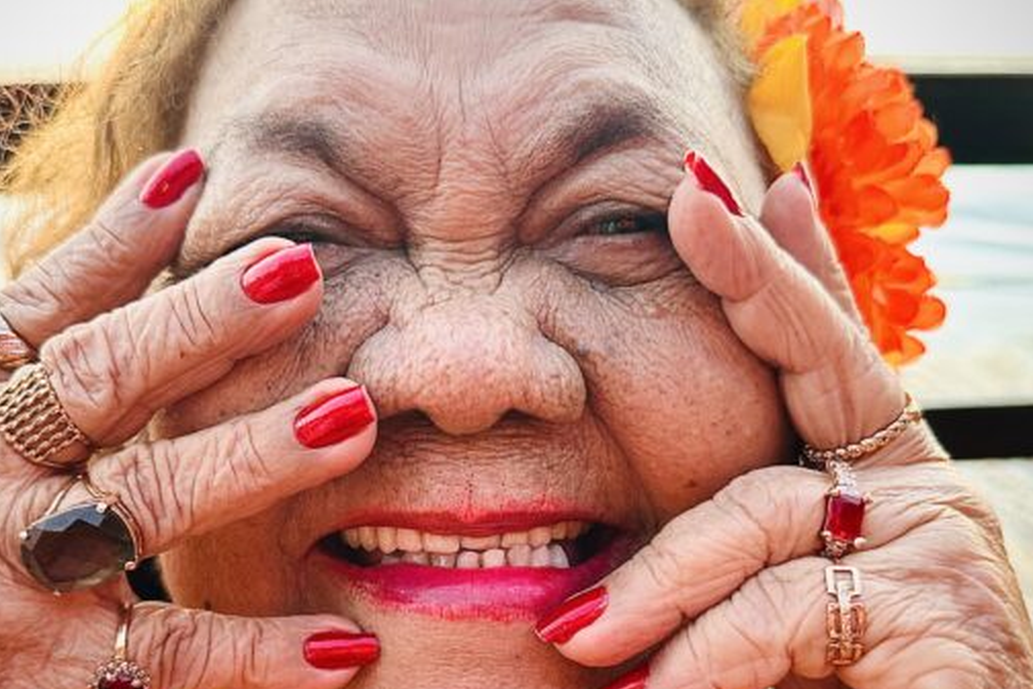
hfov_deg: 50.5
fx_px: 1090
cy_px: 457
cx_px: 447
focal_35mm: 38
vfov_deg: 34.7
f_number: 1.78
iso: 250
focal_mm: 6.86
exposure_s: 1/112
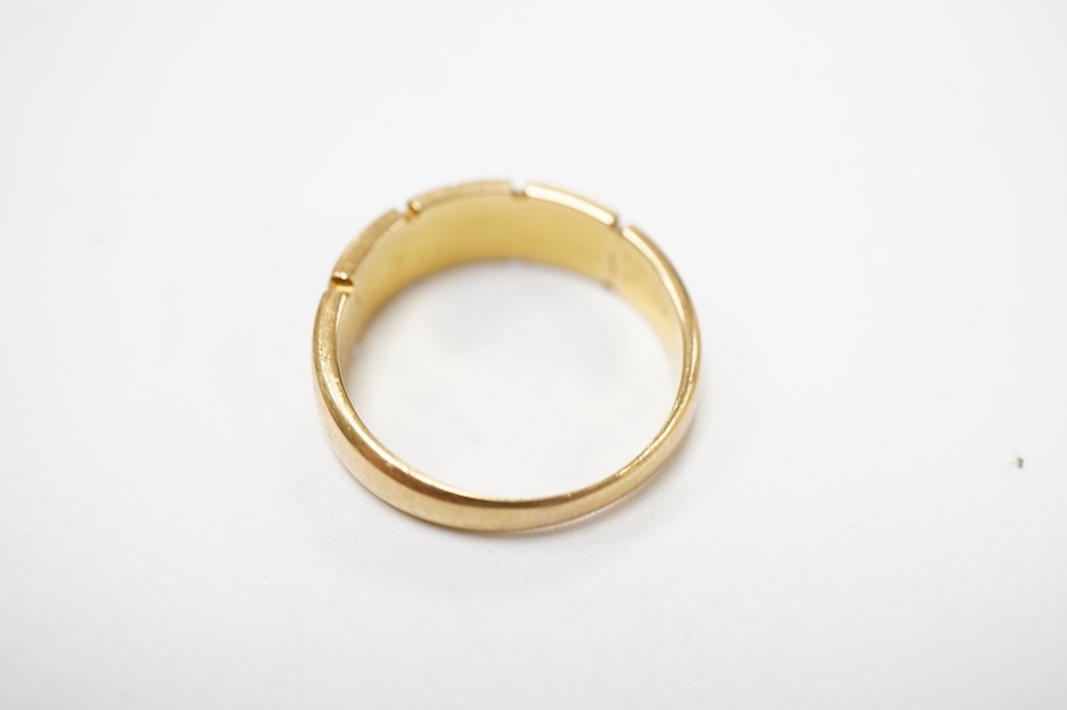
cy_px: 346
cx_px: 534
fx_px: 1392
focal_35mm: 47
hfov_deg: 41.9
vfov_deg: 28.6
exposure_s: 1/125
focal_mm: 30
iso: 1250
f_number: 9
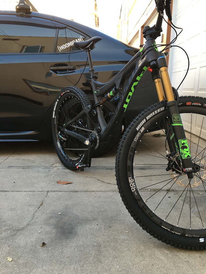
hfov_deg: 48.2
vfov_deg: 61.7
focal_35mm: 29
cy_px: 137
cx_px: 103
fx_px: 230
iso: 40
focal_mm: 4.15
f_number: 2.2
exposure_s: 1/120
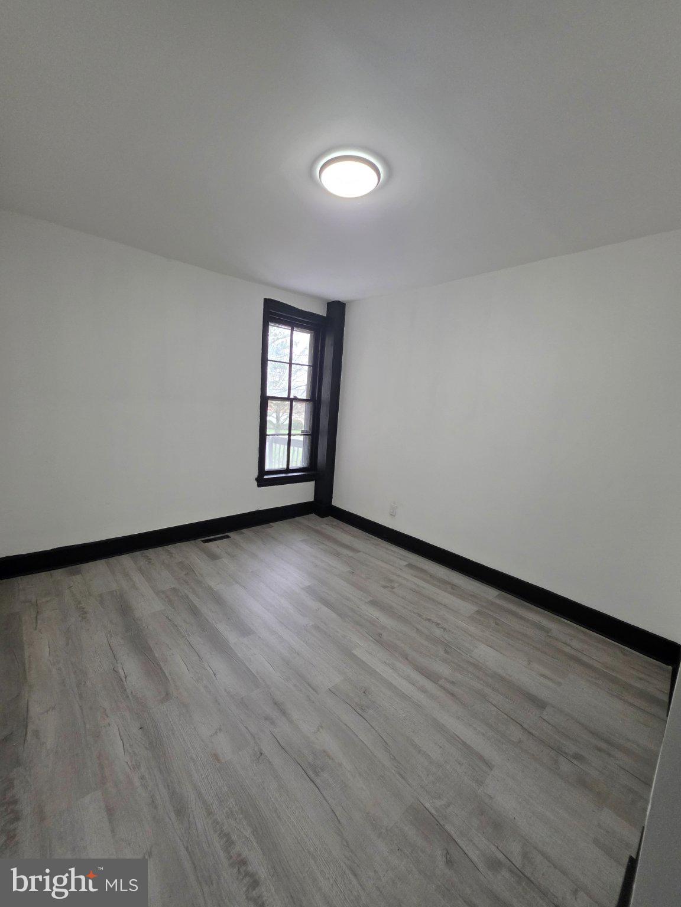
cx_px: 340
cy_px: 454
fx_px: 341
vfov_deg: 106.2
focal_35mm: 13
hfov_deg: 89.9
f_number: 1.9
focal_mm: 2.2
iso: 320
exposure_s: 1/120
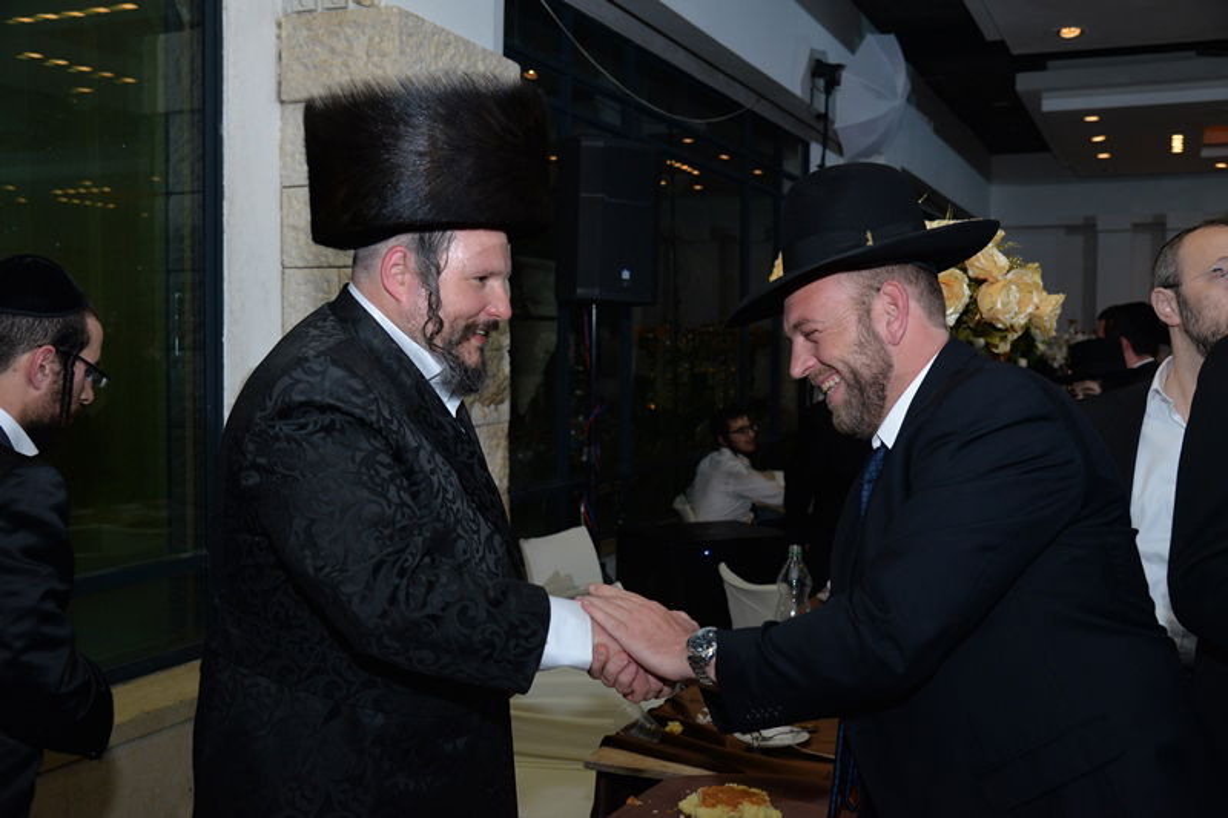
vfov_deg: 35.0
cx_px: 614
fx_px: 1296
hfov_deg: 50.7
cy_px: 409
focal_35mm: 38
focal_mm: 38
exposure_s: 1/125
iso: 1000
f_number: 5
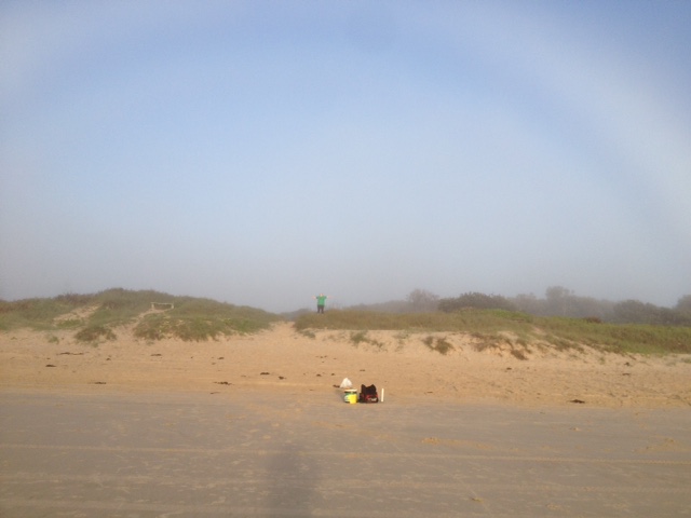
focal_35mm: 35
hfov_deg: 52.6
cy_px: 259
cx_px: 346
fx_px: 699
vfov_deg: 40.7
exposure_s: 1/876
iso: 50
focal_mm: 4.28
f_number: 2.4
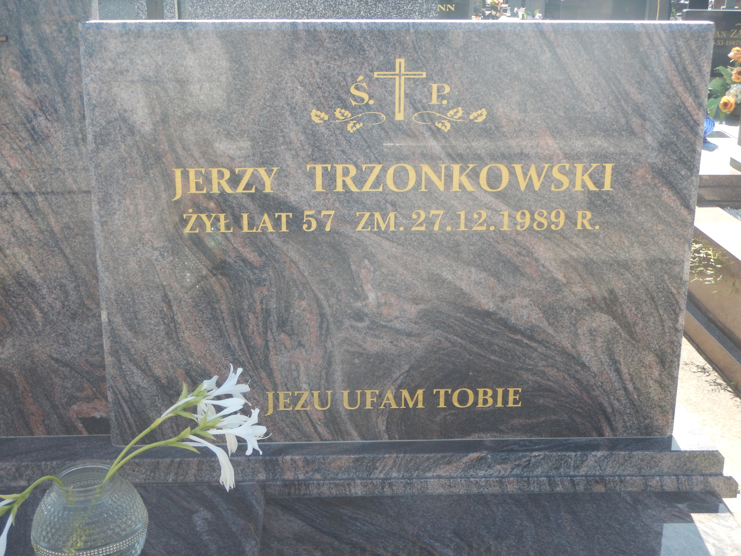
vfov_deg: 30.3
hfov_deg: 39.7
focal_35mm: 48
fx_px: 1028
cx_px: 370
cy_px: 278
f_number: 4.3
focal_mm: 8.5
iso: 125
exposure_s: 1/160
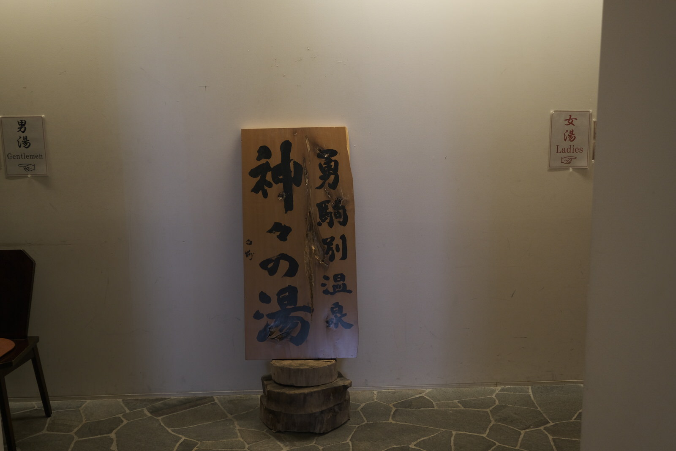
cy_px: 226
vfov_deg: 36.9
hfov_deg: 53.1
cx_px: 338
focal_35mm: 36
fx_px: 676
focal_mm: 24
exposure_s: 1/34
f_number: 4
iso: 1000
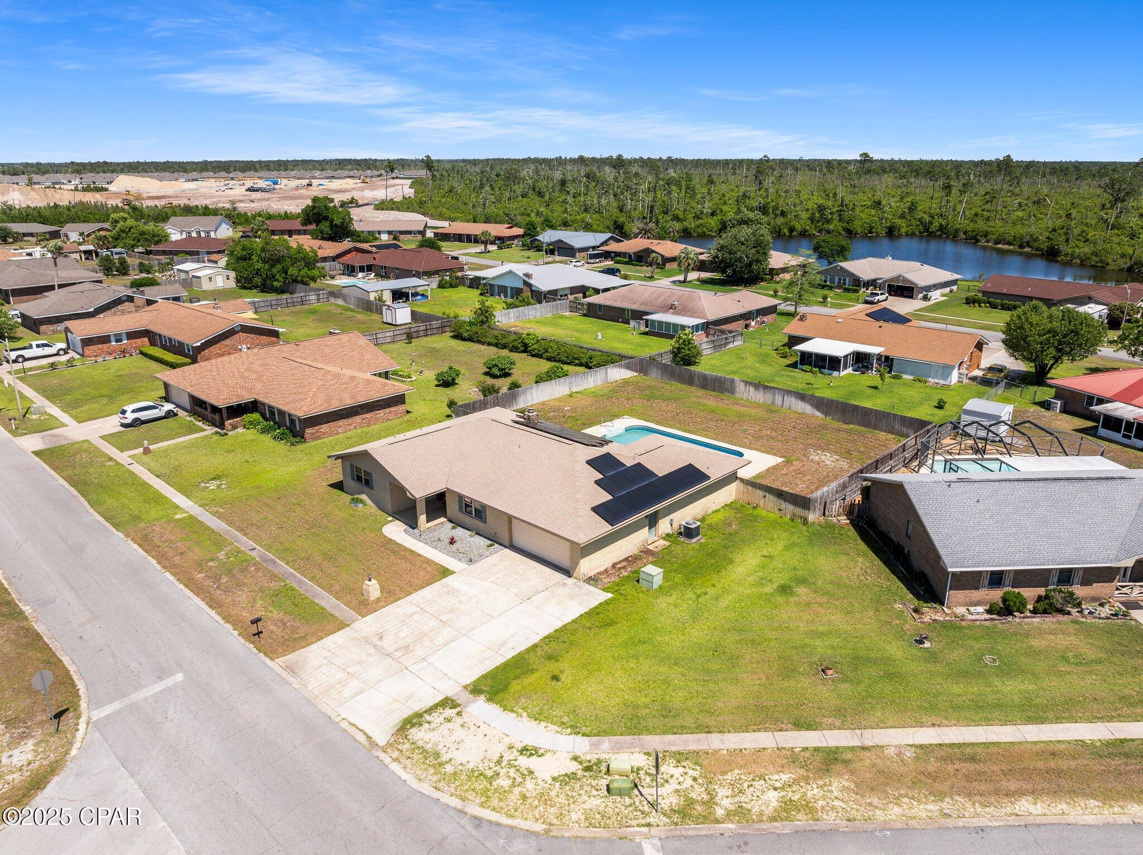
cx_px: 572
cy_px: 428
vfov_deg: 56.8
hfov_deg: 71.6
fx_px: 792
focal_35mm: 24
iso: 100
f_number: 5
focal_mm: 12.29
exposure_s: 1/1000
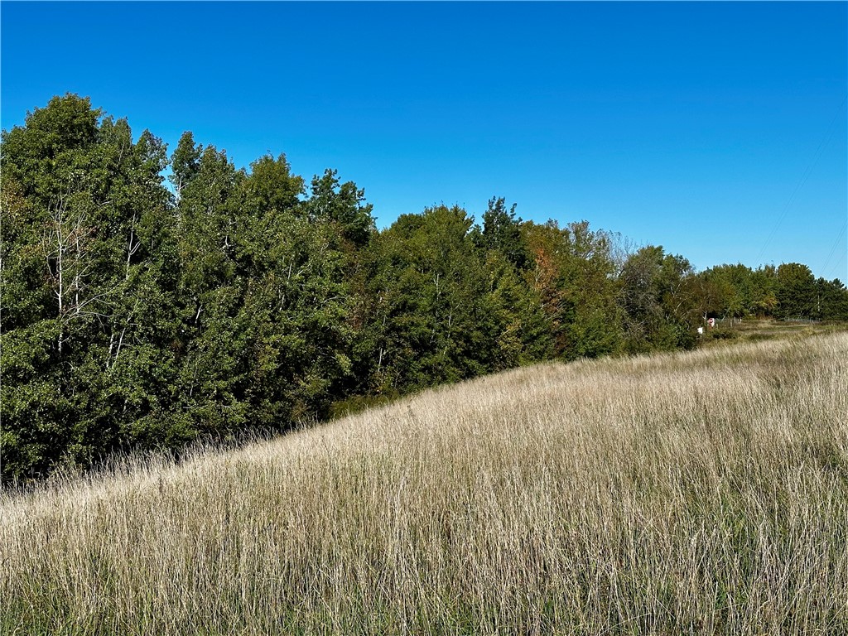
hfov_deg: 39.7
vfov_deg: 30.3
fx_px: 1176
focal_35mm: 48
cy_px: 318
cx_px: 424
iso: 64
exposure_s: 1/5000
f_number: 1.78
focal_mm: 6.86
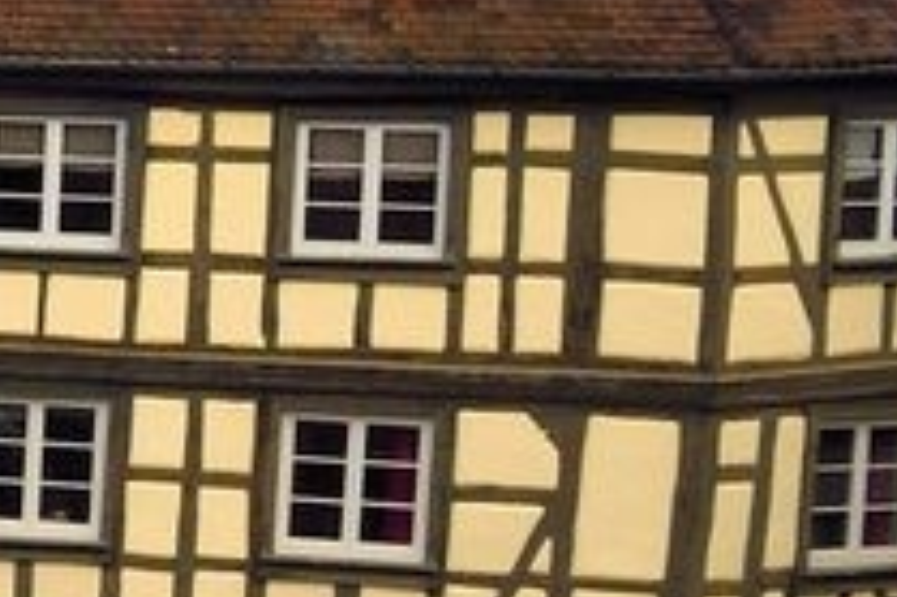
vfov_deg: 7.5
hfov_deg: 8.2
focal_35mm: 184
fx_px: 4581
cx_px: -2339
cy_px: 341
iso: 400
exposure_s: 1/250
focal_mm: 24
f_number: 11
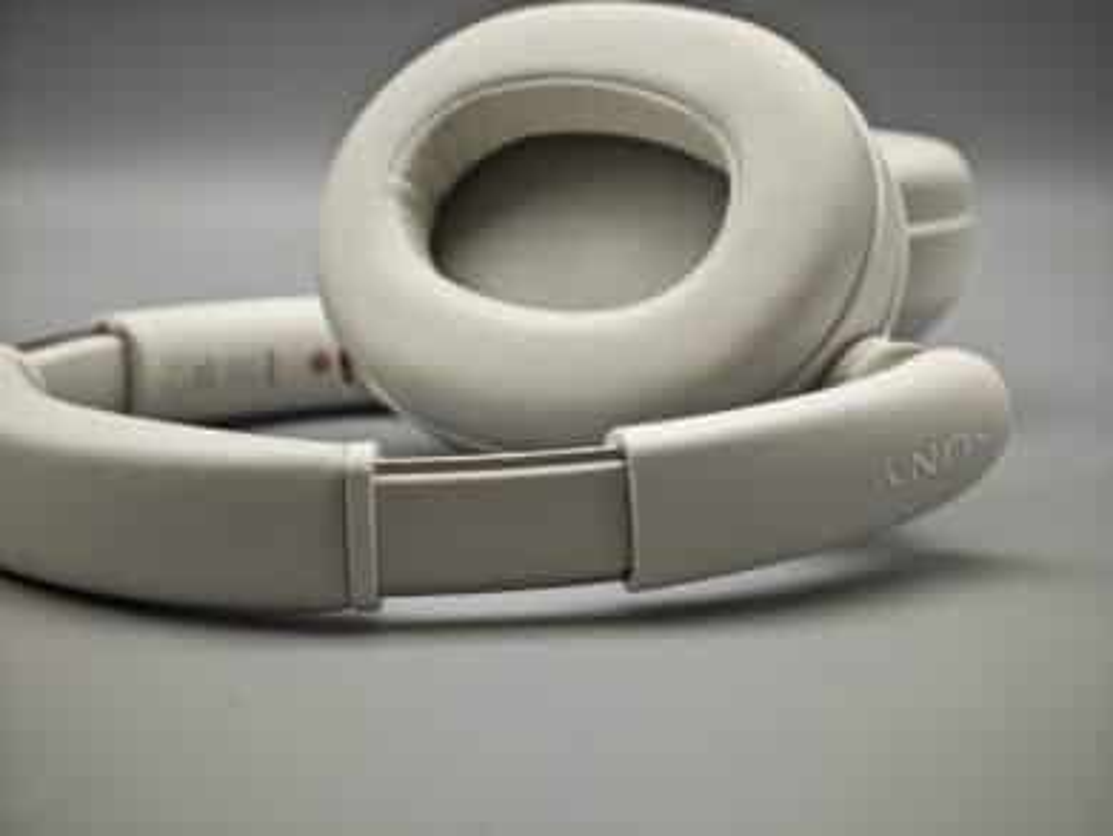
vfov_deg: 19.7
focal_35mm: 75
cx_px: 556
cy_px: 418
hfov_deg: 26.0
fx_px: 2413
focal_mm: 12.28
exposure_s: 1/169
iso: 50
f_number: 1.8
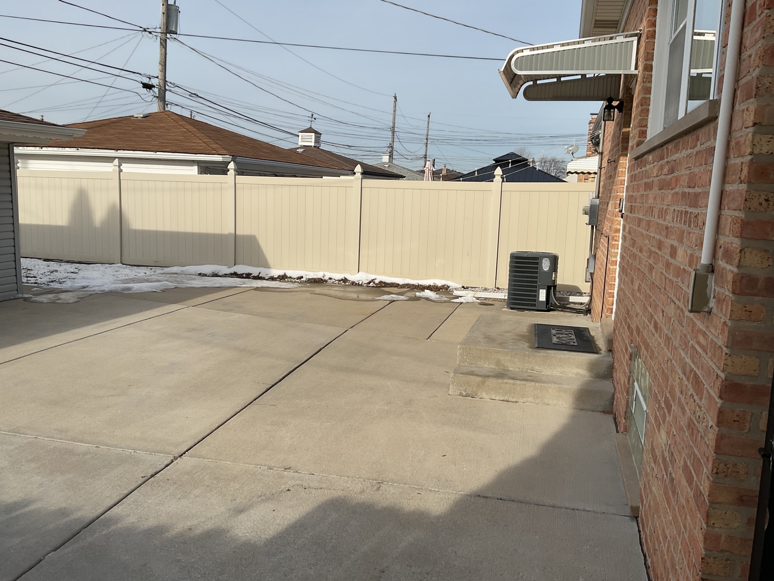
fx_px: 671
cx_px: 380
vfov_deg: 46.8
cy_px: 283
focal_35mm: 30
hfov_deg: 60.0
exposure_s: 1/2959
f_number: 1.8
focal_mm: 3
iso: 16
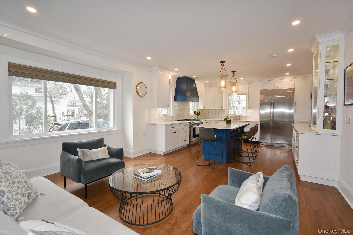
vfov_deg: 77.3
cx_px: 176
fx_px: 147
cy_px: 118
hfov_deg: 100.4
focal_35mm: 15
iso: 200
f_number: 5
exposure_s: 1/100
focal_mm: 10
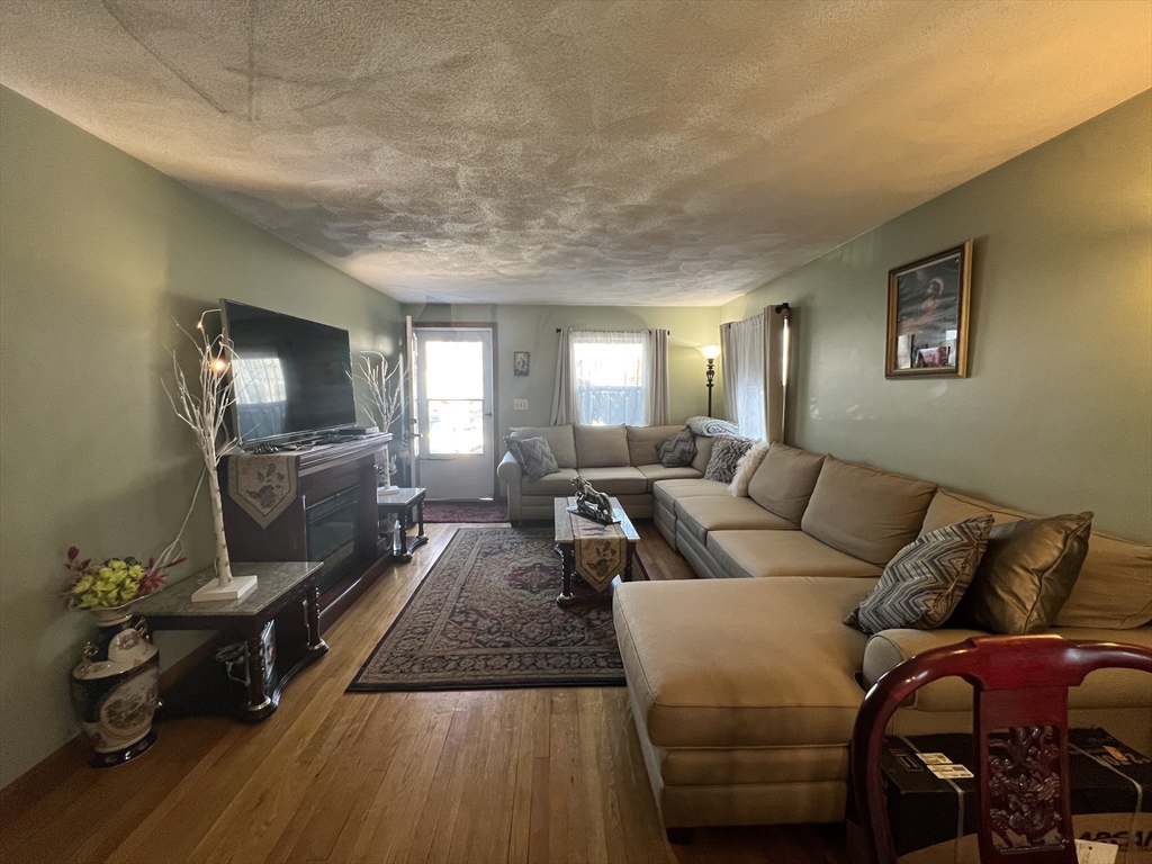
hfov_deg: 106.2
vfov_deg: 89.9
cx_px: 576
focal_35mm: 13
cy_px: 432
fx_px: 433
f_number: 1.8
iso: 160
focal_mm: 1.57
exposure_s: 1/60
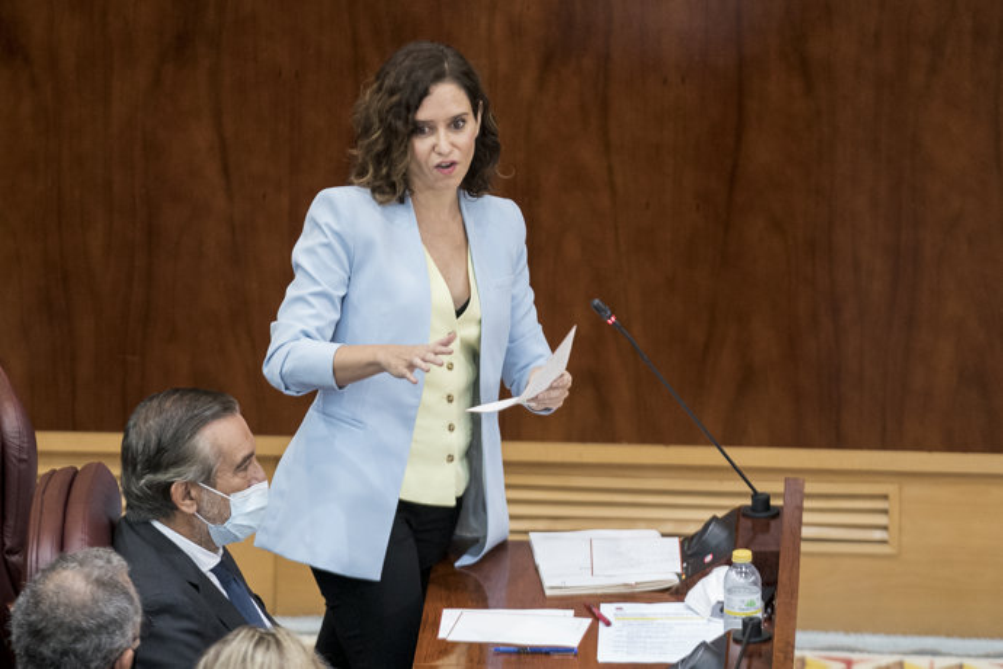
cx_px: 502
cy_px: 334
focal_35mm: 273
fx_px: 7605
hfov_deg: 7.5
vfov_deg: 5.0
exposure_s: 1/320
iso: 3200
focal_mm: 182
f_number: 2.8
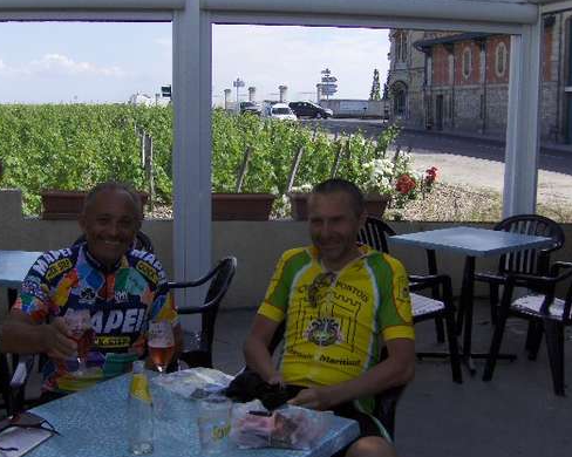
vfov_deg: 35.7
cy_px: 232
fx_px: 711
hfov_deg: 43.7
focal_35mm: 42
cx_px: 241
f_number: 4.3
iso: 100
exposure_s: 1/769
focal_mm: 7.5
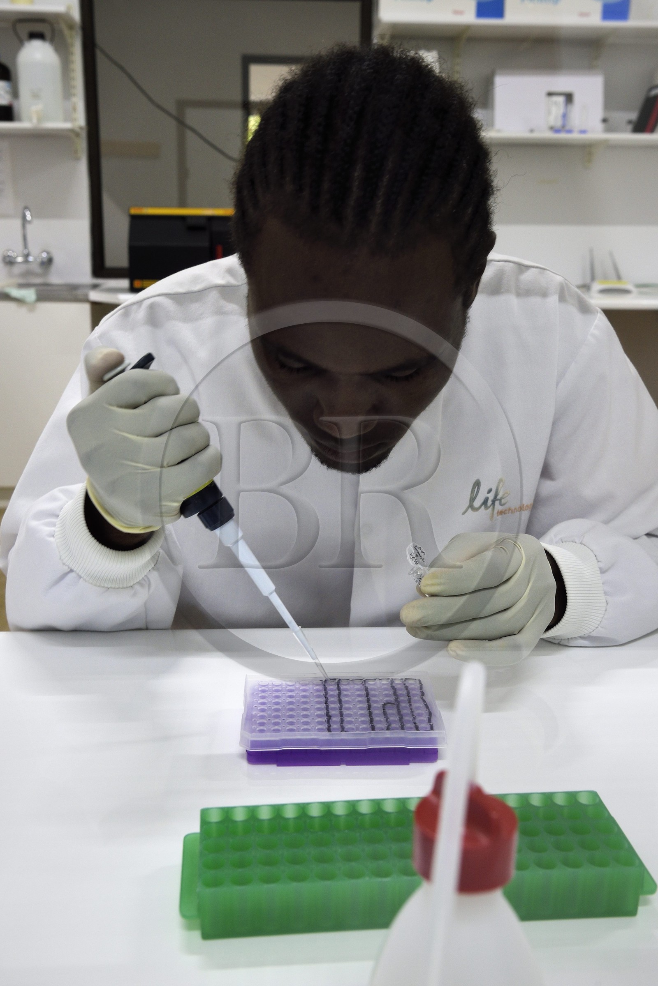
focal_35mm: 36
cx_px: 329
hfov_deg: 36.9
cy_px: 493
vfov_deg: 53.1
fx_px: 987
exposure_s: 1/10
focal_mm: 36
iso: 800
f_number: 9
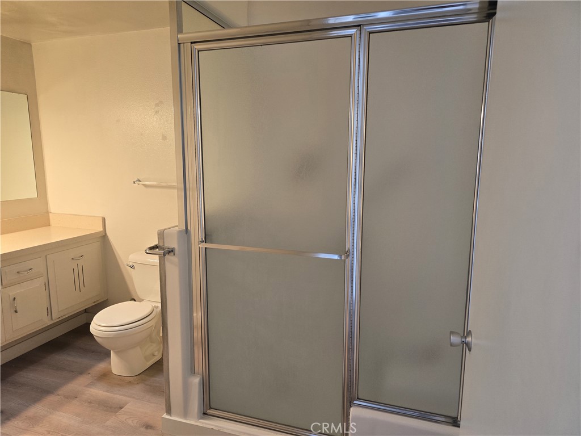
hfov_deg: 73.9
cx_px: 290
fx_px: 386
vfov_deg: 58.9
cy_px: 218
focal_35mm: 23
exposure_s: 1/120
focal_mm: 6.3
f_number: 1.7
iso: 250
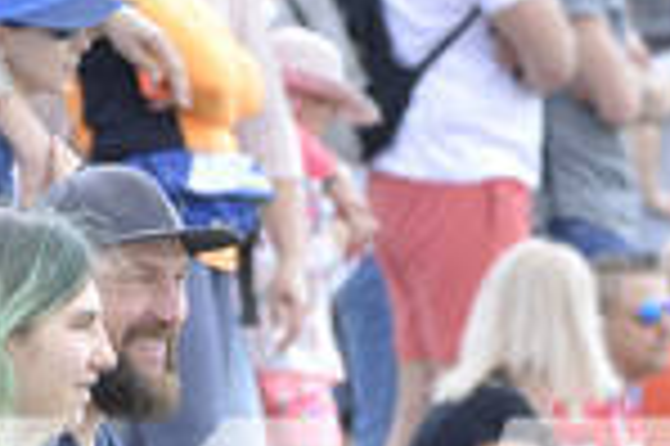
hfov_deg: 2.7
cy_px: 664
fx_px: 14389
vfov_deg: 1.8
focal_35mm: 774
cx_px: 517
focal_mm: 180
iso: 800
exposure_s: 1/1000
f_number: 8
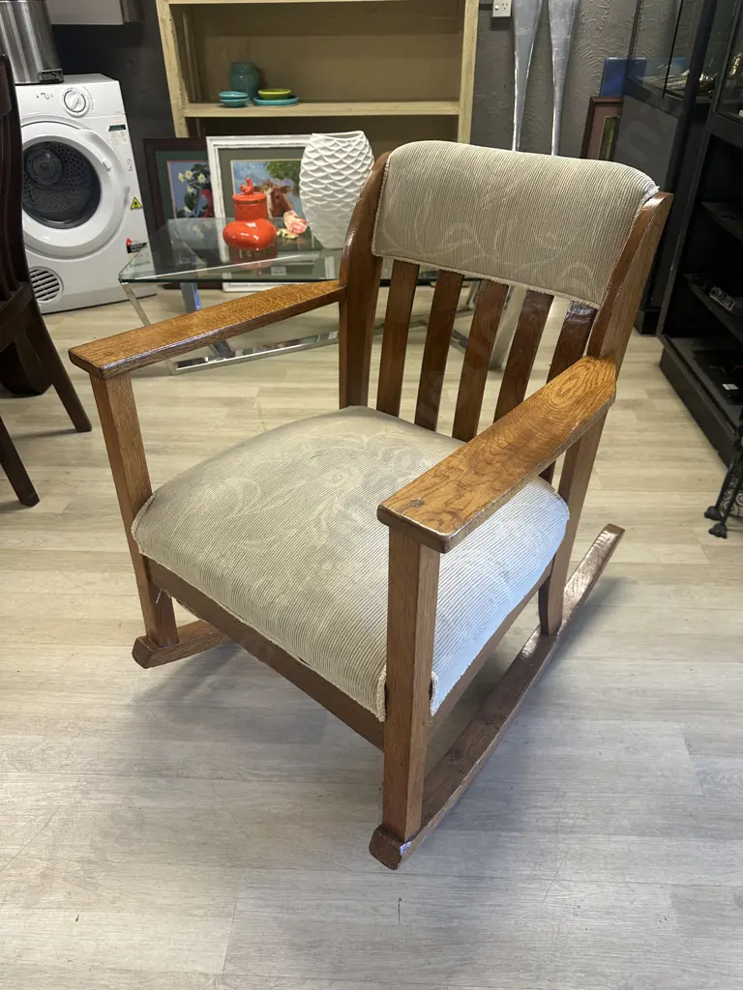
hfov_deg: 56.8
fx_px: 687
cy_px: 495
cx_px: 372
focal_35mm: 24
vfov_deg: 71.6
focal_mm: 6.86
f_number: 1.78
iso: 125
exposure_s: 1/50
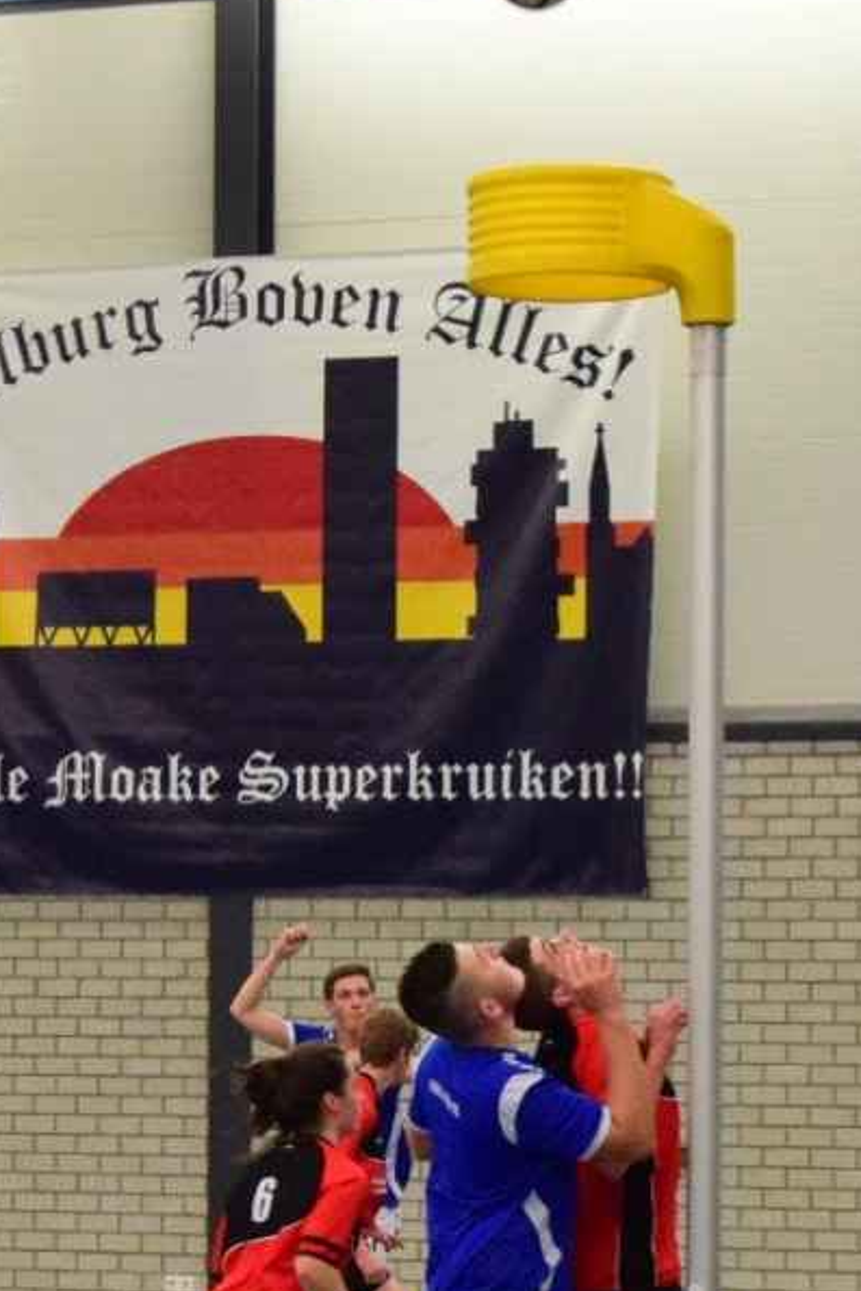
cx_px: 462
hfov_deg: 16.9
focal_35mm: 81
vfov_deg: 24.9
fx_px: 2904
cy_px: 889
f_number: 8
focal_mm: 34
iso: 5000
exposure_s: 1/250
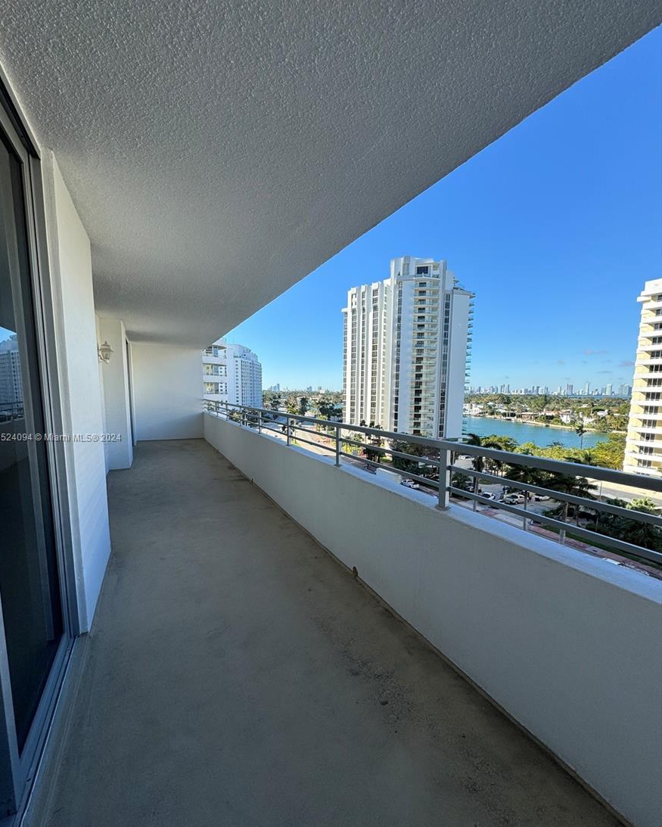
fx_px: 367
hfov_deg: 84.0
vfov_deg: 96.7
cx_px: 323
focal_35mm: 15
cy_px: 438
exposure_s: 1/858
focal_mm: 2.22
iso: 40
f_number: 2.2
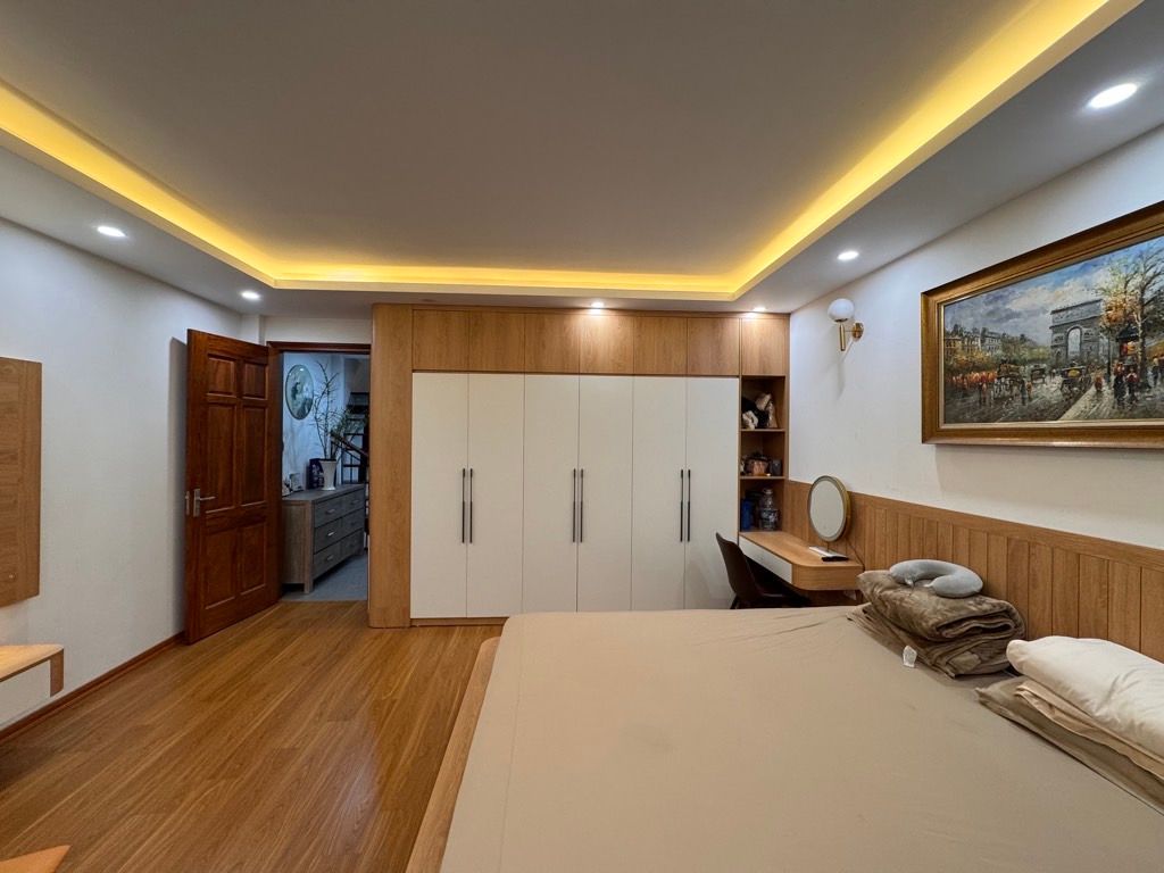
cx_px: 582
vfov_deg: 85.7
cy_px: 436
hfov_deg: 102.1
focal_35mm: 14
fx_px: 471
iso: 160
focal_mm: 2.22
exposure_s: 1/101
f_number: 2.2
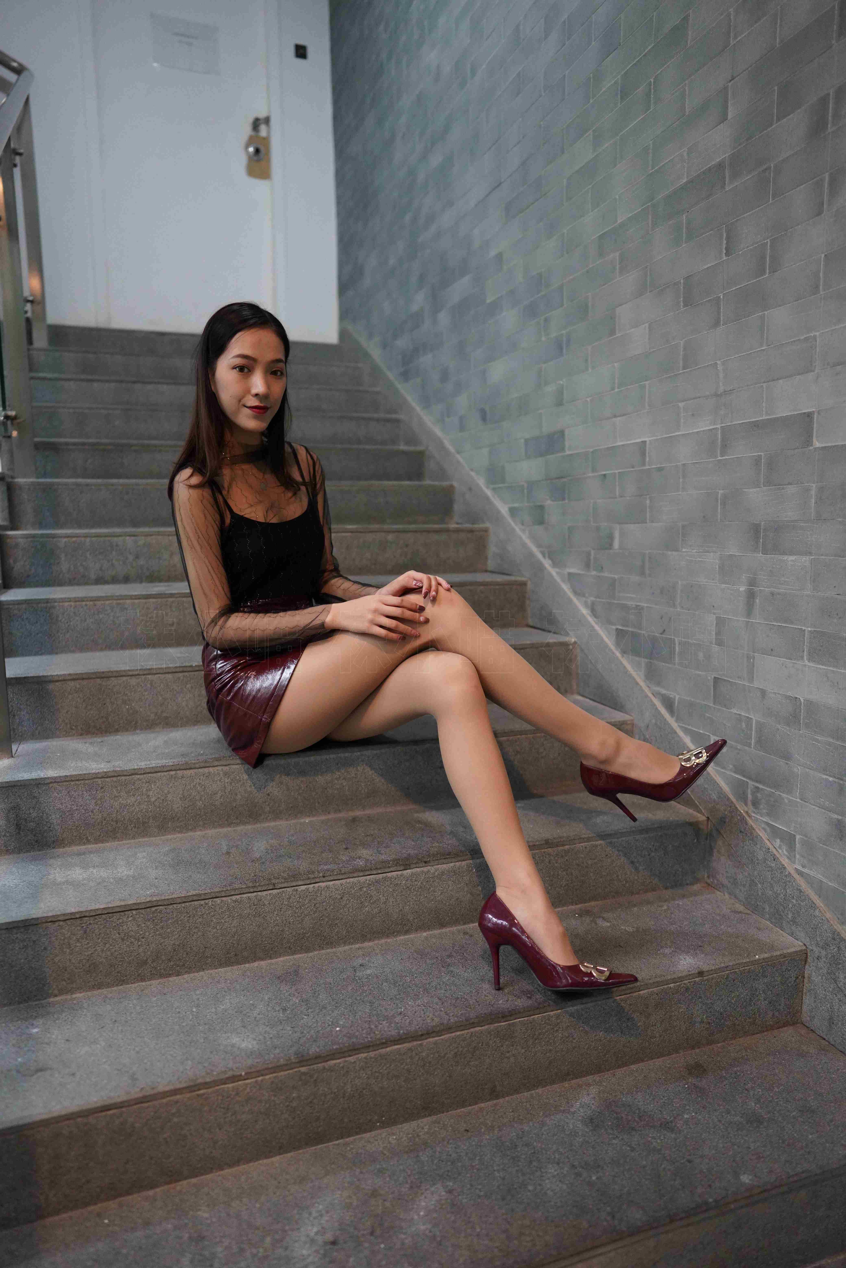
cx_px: 423
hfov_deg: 53.1
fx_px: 846
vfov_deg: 73.7
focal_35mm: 24
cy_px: 634
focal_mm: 24
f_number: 1.6
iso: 2500
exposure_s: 1/250
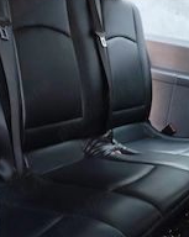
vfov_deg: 34.2
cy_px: 130
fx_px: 385
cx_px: 140
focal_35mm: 55
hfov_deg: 27.2
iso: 1000
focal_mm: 6.12
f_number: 1.9
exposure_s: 1/100
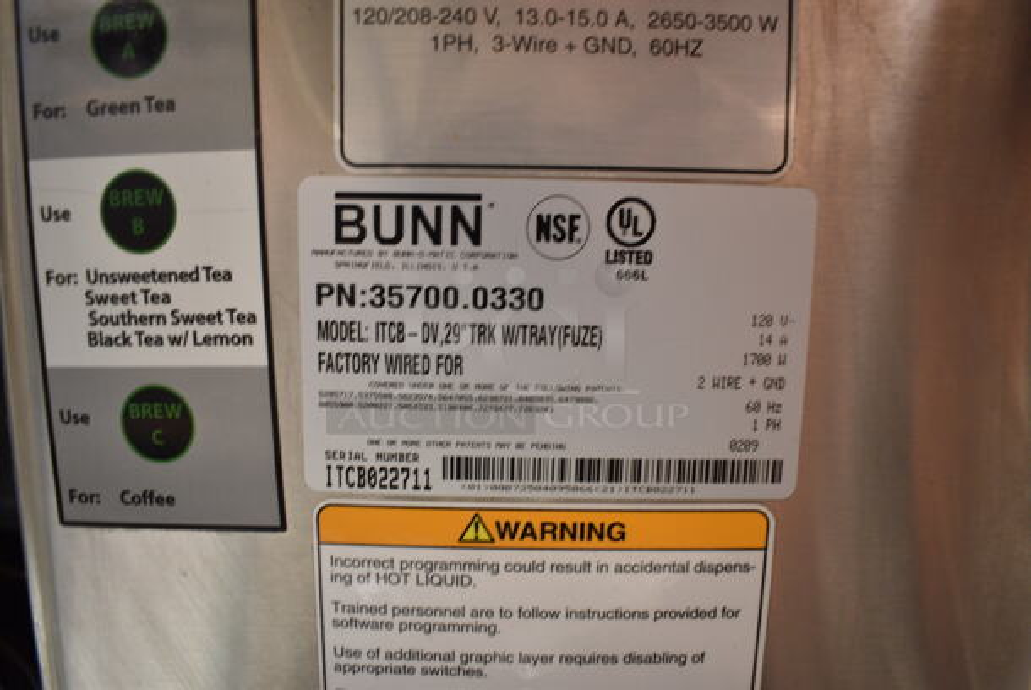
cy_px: 345
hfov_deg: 67.3
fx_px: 774
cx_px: 516
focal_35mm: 27
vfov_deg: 48.0
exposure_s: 1/30
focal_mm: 18
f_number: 3.5
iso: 720
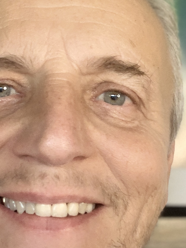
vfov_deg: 22.7
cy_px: 143
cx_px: 71
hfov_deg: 17.1
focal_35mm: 86
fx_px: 616
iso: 200
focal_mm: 2.87
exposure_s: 1/60
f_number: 2.2
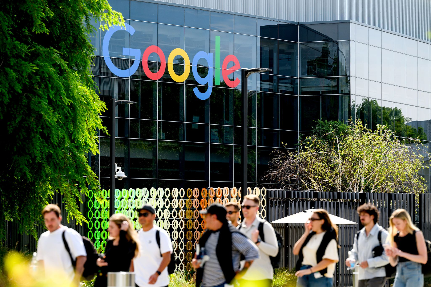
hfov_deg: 12.8
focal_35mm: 160
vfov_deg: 8.6
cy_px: 144
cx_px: 216
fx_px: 1915
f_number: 4.8
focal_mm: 160
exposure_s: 1/1500
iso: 400
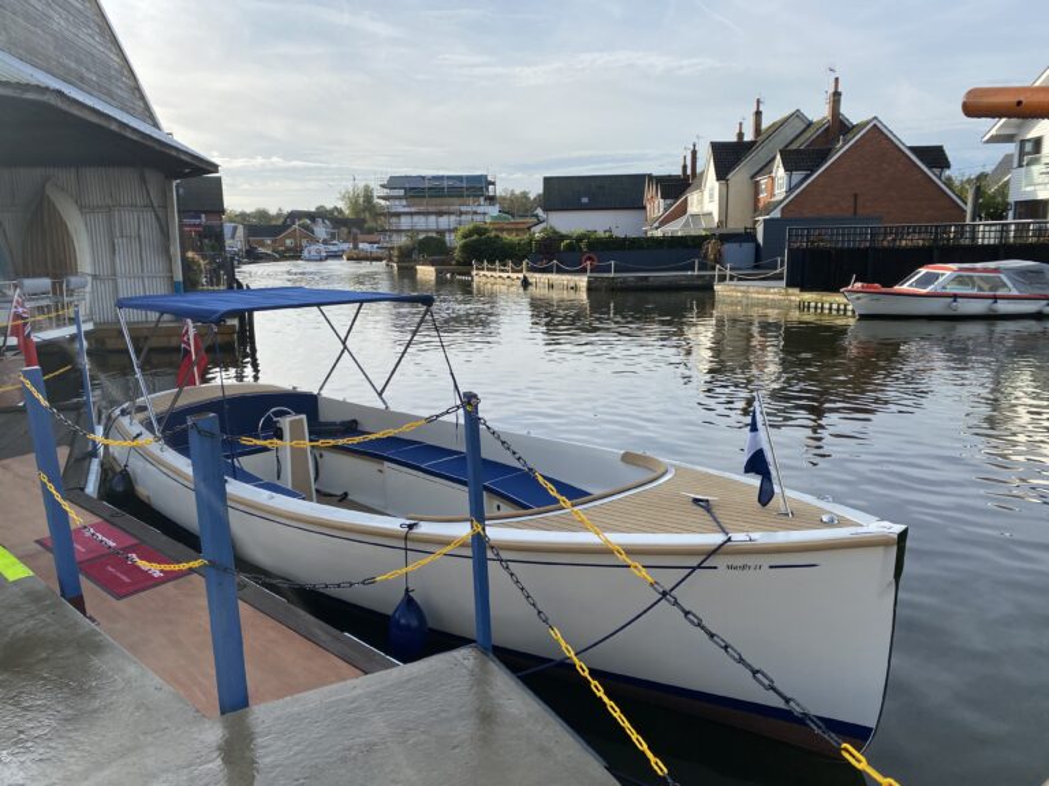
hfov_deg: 67.3
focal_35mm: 26
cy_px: 393
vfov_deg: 53.1
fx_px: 788
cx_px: 524
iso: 32
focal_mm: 4.25
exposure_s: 1/2105
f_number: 1.8
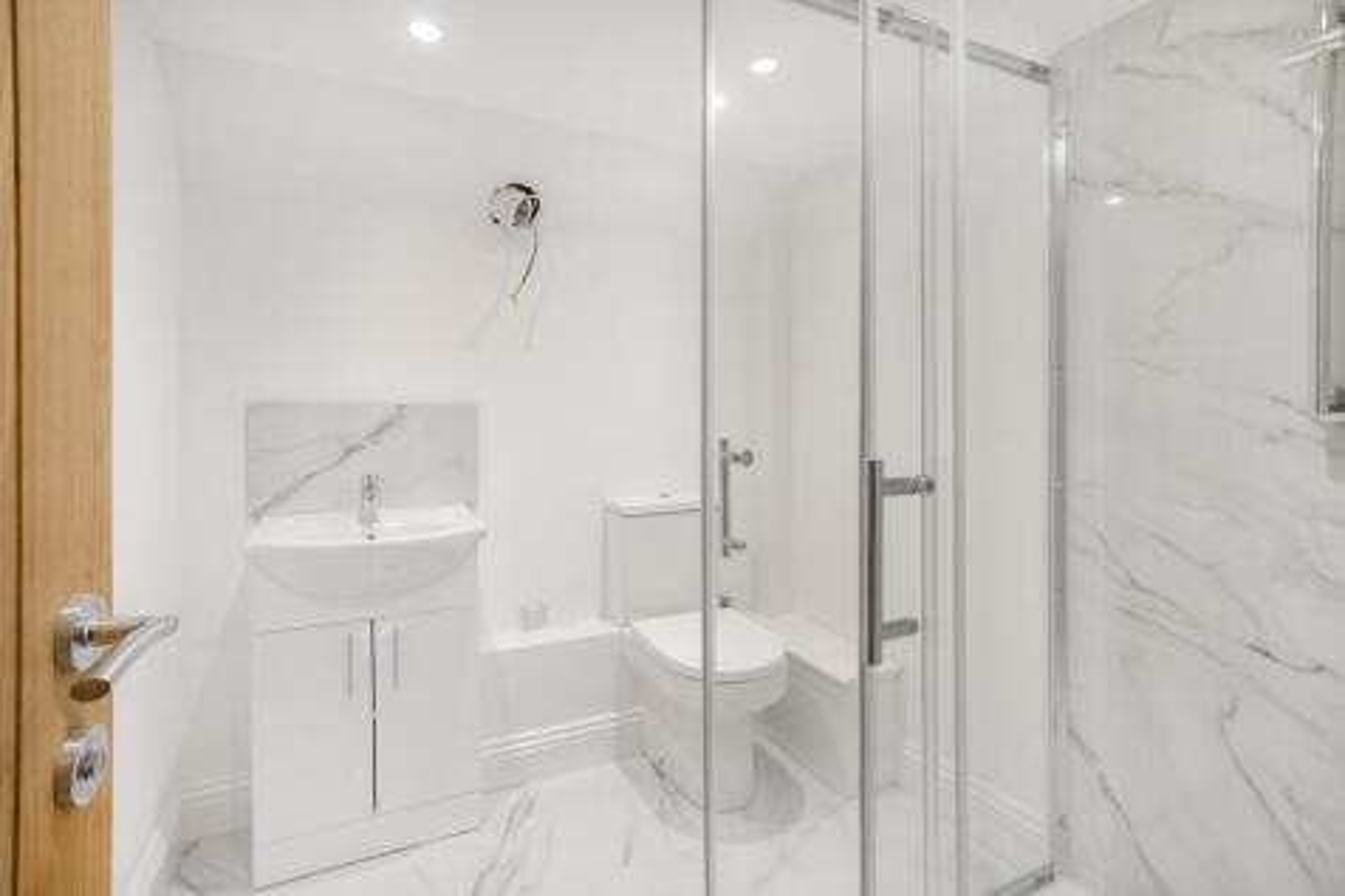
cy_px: 448
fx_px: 646
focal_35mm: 17
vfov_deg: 69.5
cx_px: 672
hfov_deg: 92.3
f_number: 8
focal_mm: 17.3
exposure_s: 1/40
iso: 400
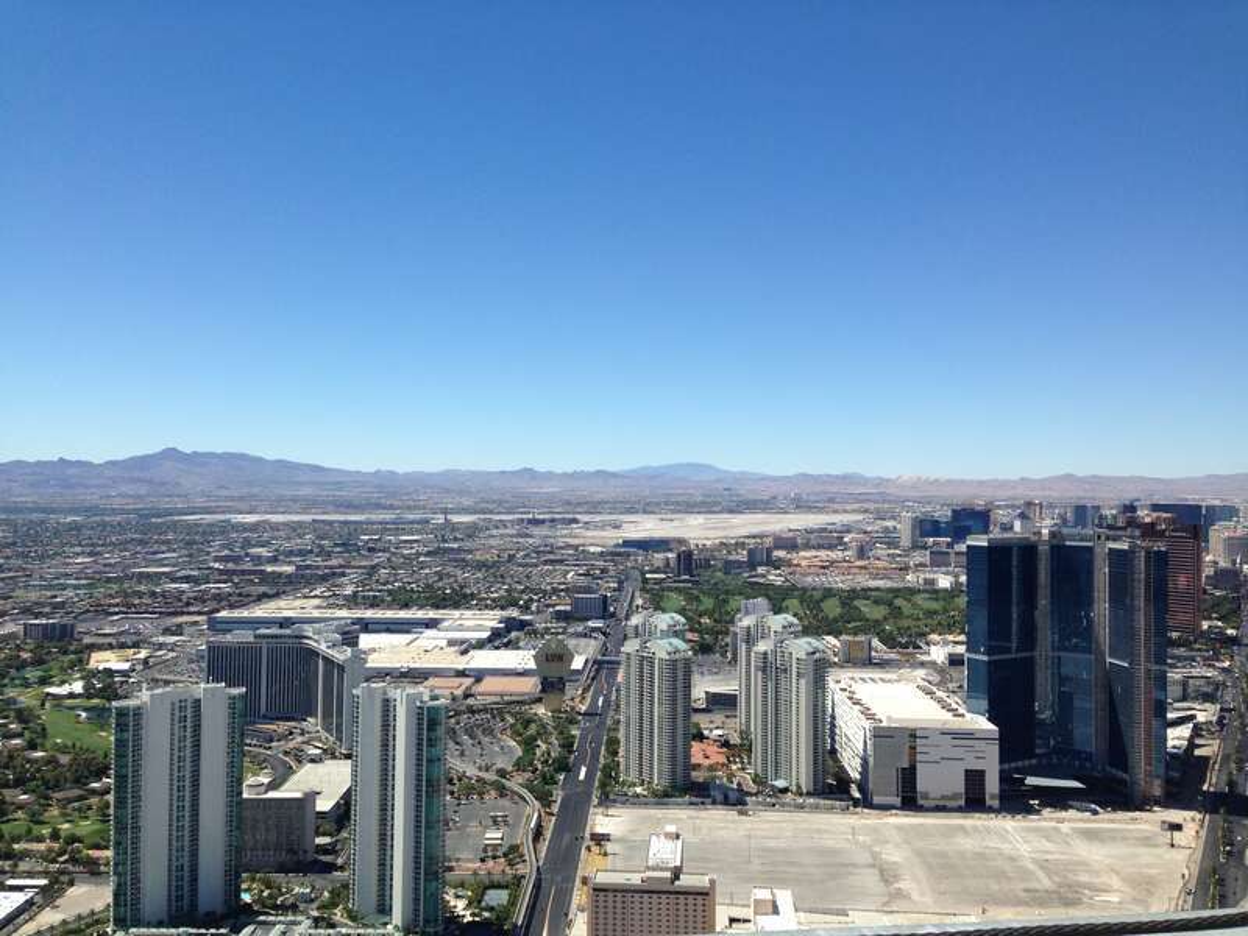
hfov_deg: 55.4
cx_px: 624
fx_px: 1190
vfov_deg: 42.9
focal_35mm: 33
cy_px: 468
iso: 50
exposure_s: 1/2088
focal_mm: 4.13
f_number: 2.4
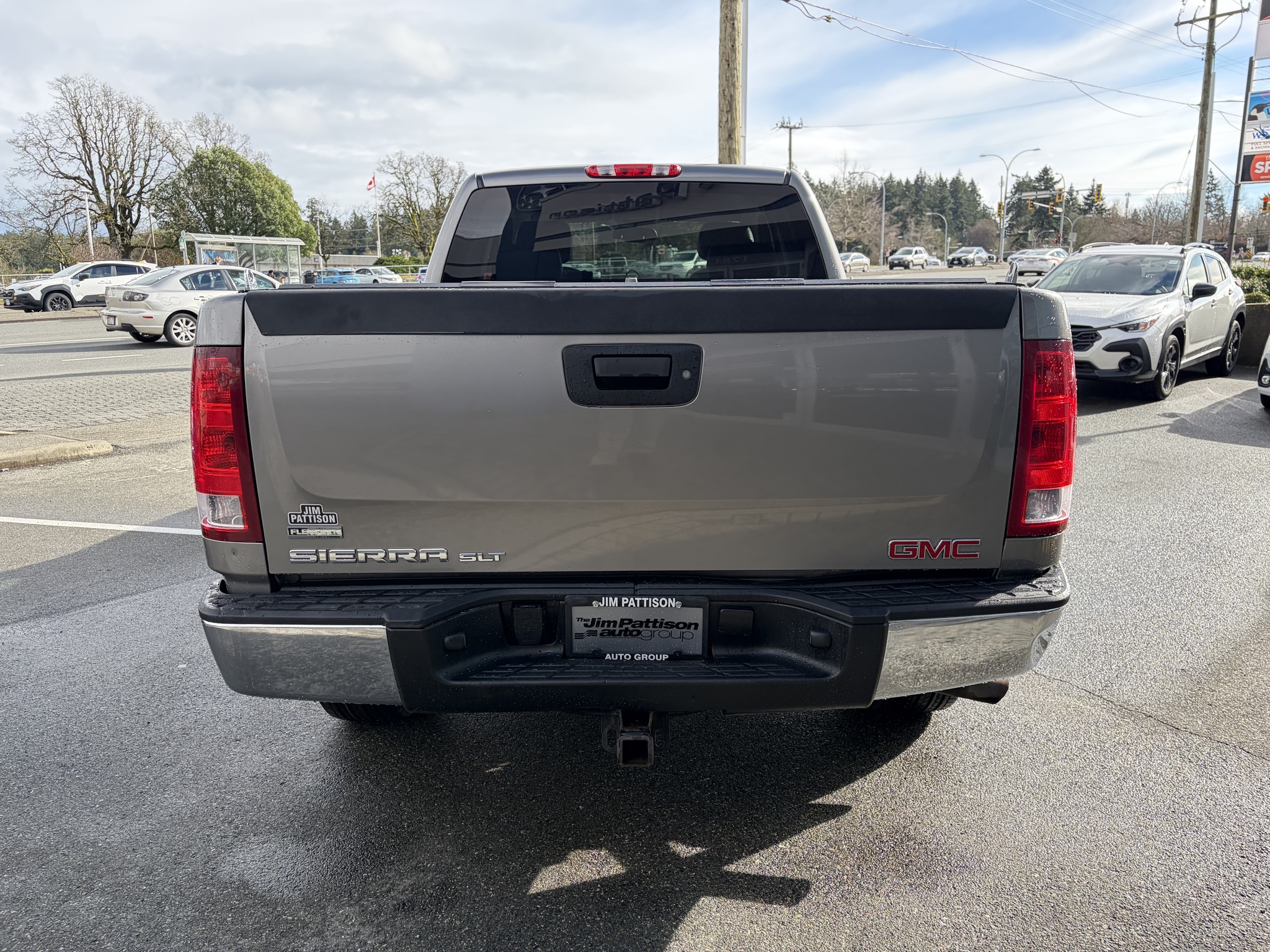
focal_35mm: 26
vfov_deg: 53.1
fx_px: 954
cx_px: 635
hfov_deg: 67.3
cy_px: 476
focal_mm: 5.96
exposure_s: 1/1263
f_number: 1.6
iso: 64
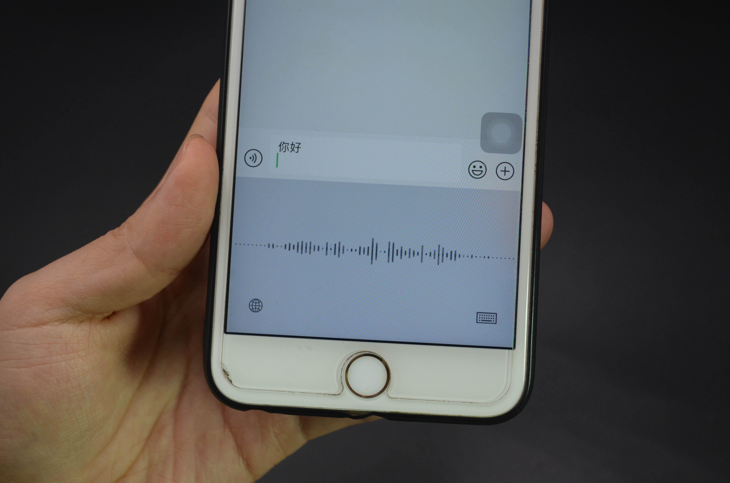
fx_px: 850
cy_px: 242
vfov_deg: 31.8
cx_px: 365
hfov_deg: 46.5
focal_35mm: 42
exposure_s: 1/640
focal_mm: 28
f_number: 4.5
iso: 800
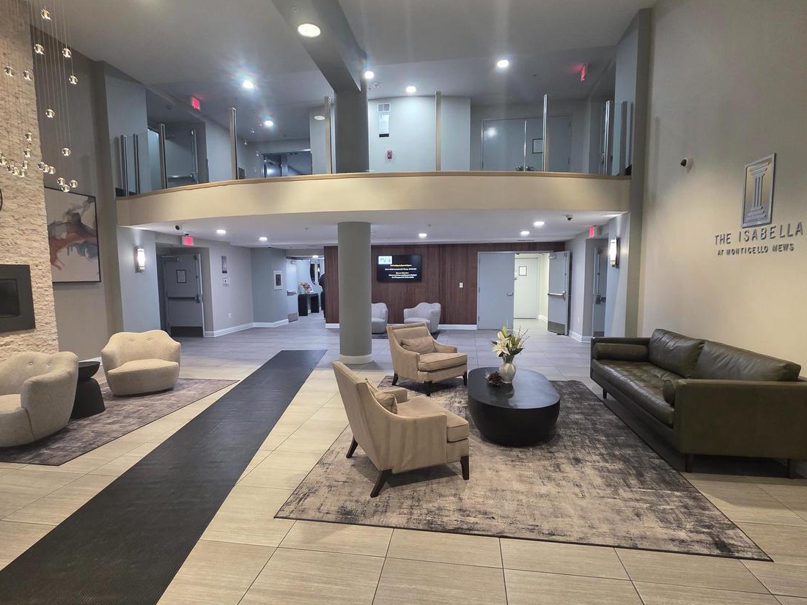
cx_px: 402
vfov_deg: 74.7
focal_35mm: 17
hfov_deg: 91.0
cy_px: 317
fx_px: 396
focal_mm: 2.2
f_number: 1.9
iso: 400
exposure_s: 1/60
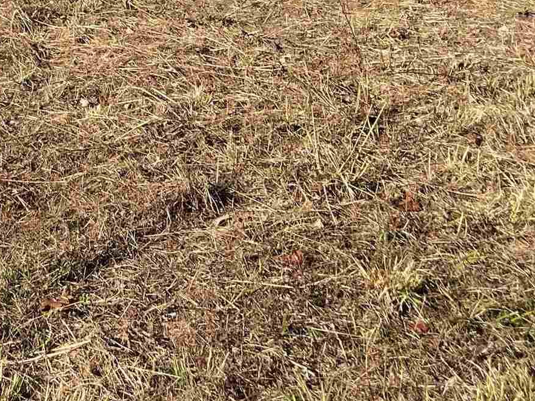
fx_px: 1344
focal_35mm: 87
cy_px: -234
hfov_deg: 21.3
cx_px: -66
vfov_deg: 15.4
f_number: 1.6
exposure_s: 1/2857
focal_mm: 5.1
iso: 32
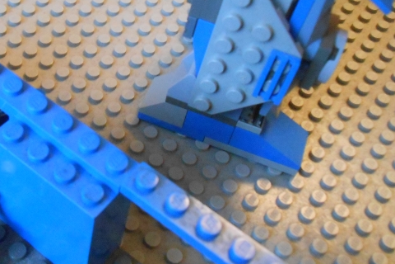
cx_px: 107
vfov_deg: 26.0
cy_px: 116
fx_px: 571
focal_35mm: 52
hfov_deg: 37.4
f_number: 3.8
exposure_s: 1/5
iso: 800
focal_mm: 5.3
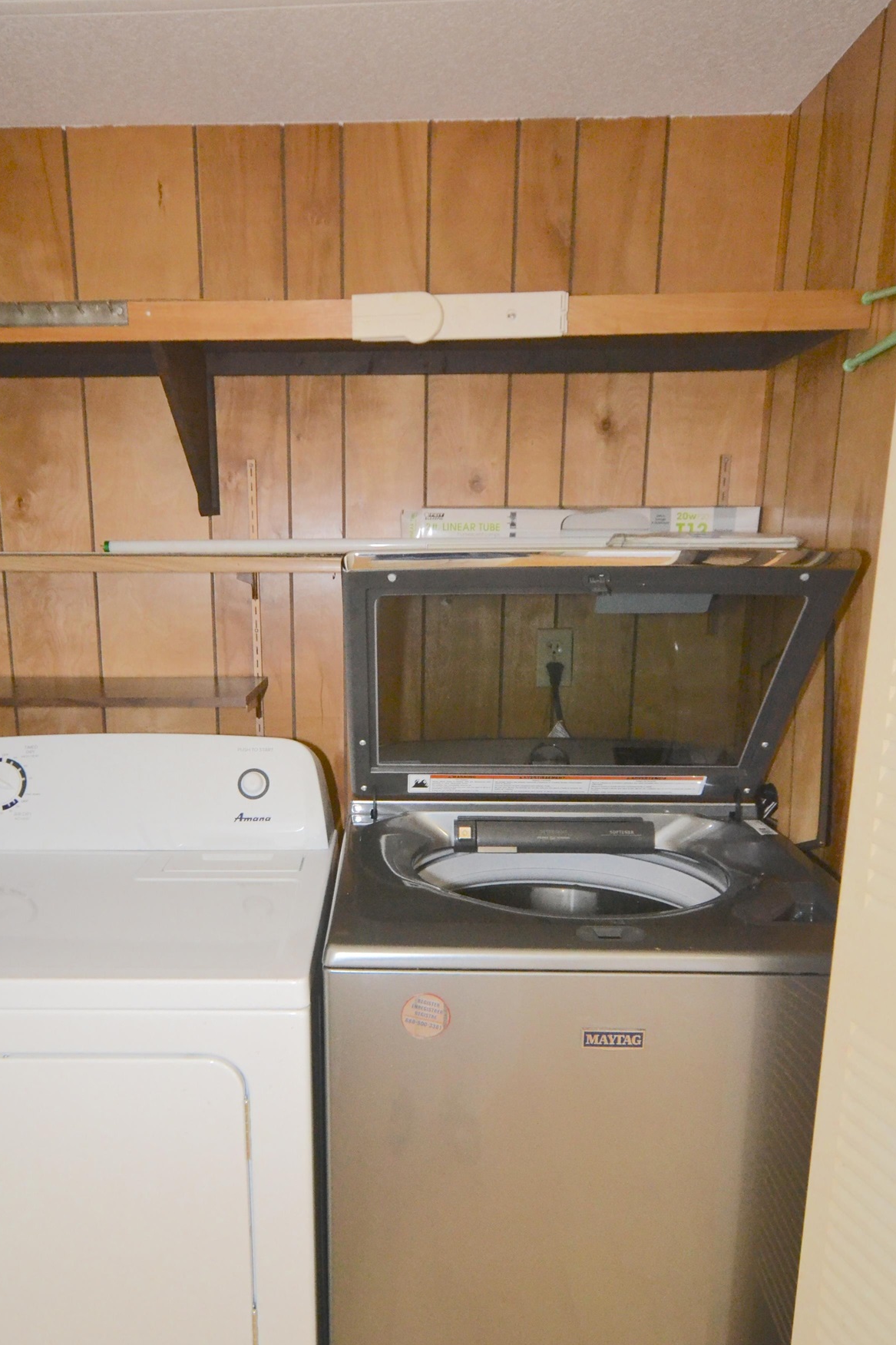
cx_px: 359
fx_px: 958
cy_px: 756
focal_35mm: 26
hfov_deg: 49.8
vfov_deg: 69.8
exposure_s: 1/60
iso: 2200
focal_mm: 13
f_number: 4.5
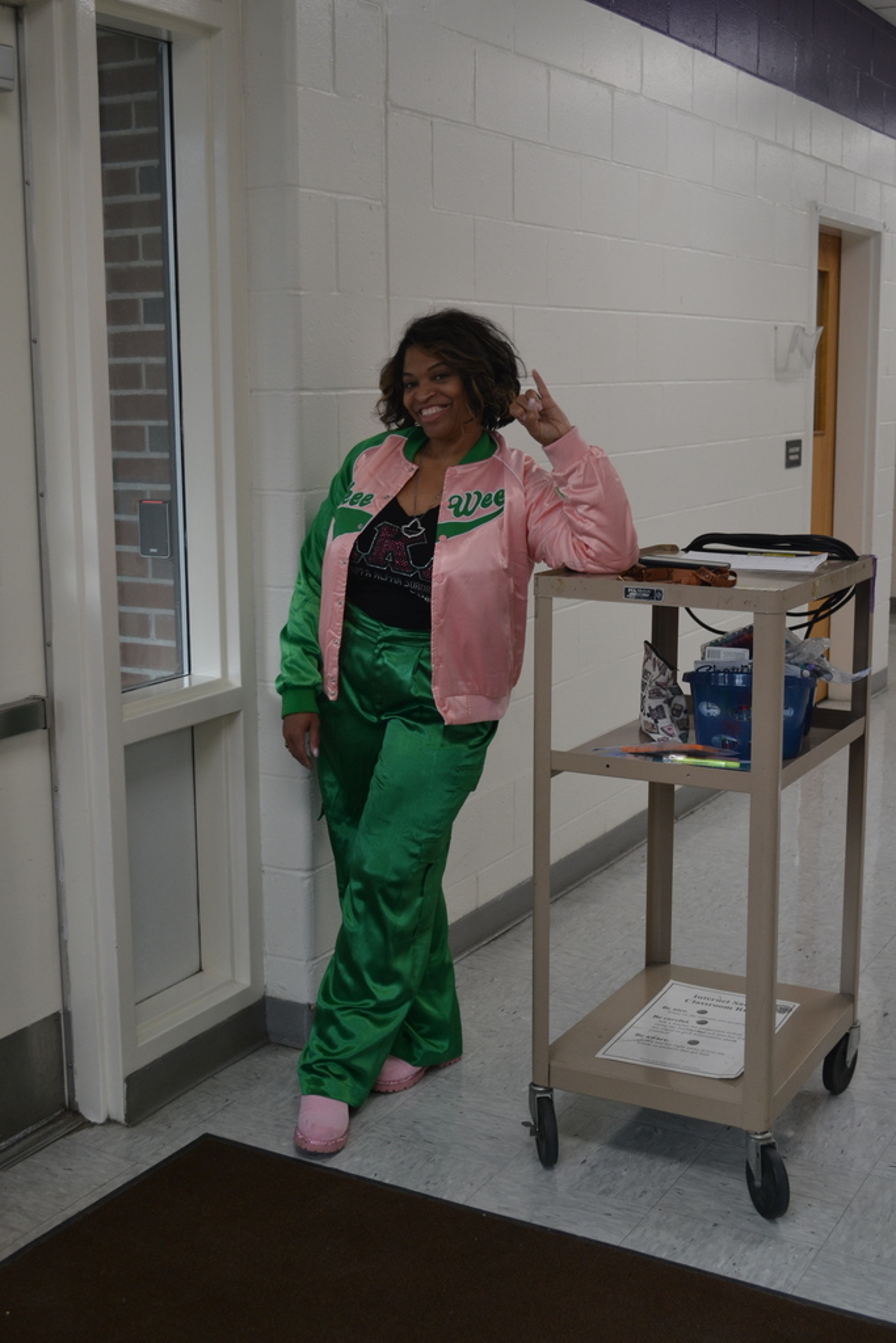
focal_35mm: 45
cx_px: 448
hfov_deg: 29.9
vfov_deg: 43.6
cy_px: 672
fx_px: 1679
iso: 400
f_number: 4.5
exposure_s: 1/60
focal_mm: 30
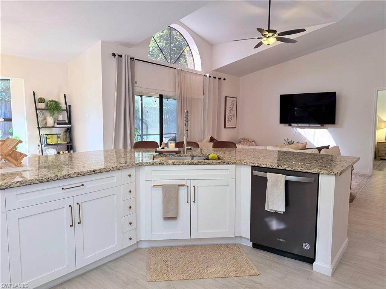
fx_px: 268
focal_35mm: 24
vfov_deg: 56.8
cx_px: 193
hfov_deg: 71.6
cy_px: 144
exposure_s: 1/120
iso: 200
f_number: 1.78
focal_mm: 6.76
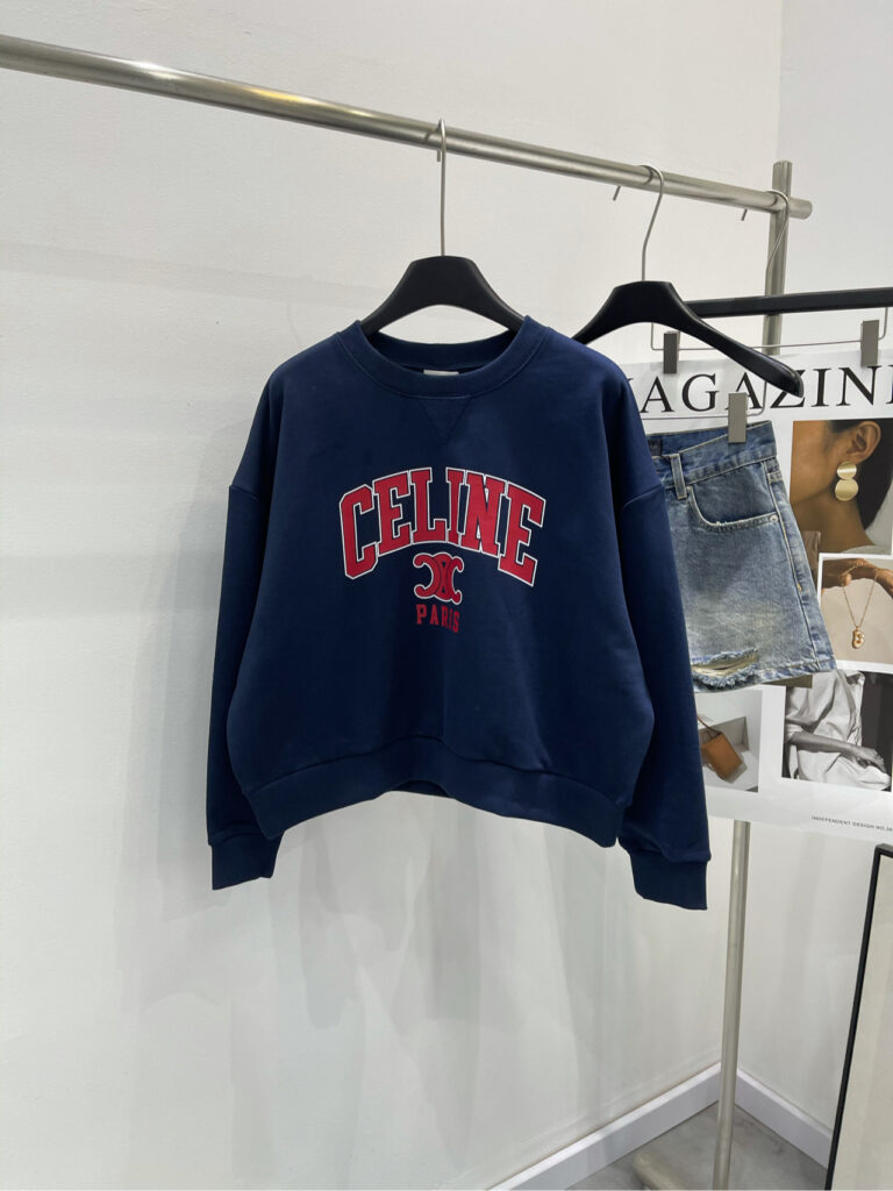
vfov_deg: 67.3
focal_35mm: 26
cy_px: 596
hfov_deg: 53.1
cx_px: 446
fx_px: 894
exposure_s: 1/100
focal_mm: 5.1
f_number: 1.6
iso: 125
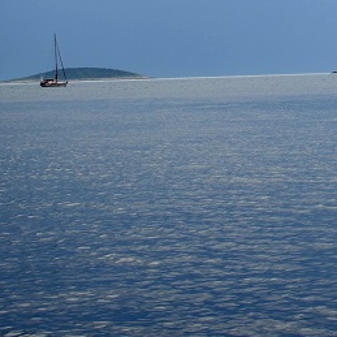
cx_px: 529
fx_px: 1890
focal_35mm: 172
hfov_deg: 9.8
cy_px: 49
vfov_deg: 10.1
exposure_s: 1/250
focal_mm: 35
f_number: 8
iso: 100
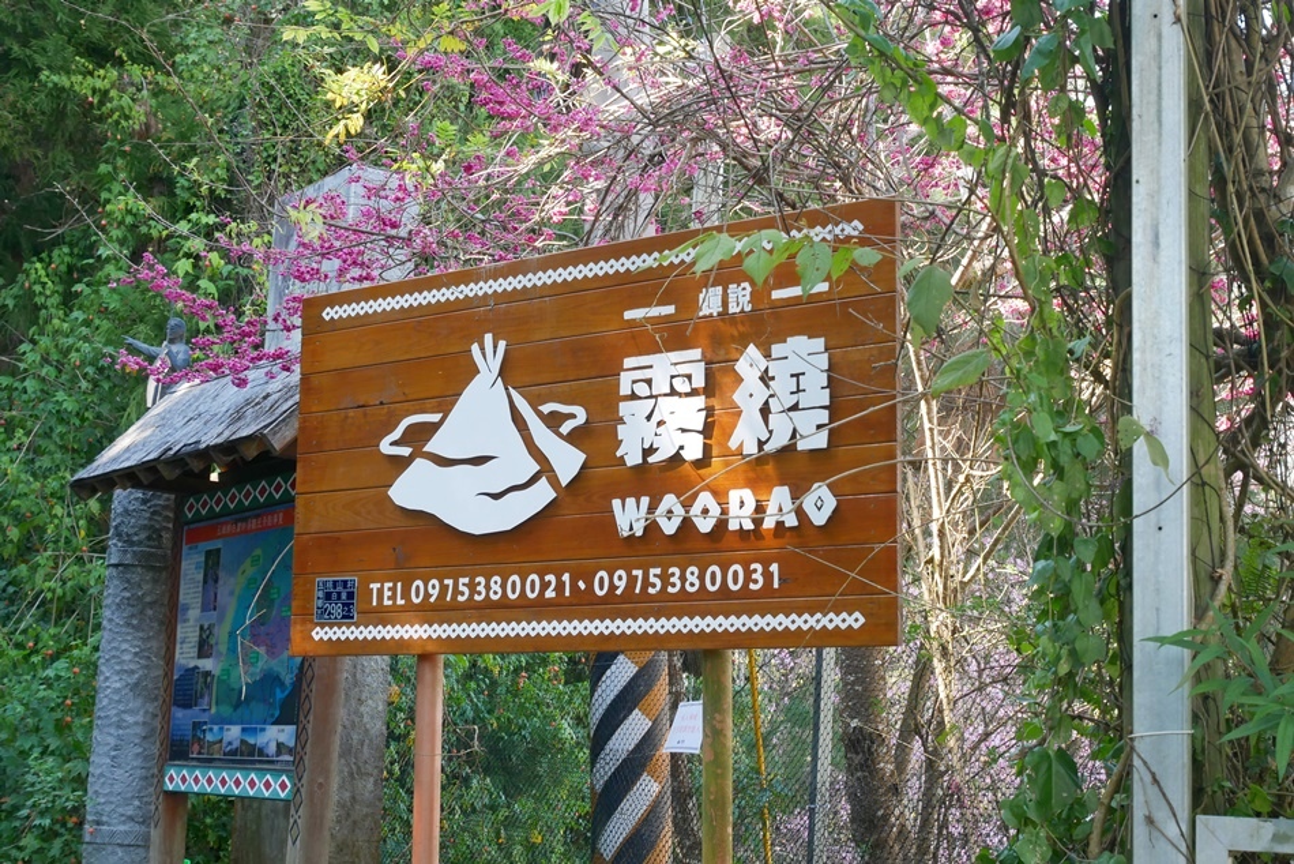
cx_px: 647
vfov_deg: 20.6
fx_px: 2373
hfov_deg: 30.5
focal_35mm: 66
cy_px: 432
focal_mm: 32
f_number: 5.6
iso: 400
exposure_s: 1/80
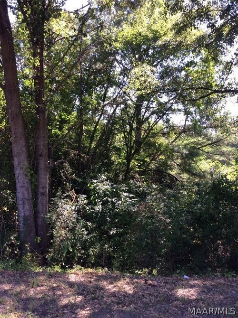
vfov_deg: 56.9
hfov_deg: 44.0
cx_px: 119
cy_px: 159
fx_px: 294
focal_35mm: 32
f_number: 2.4
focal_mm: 3.3
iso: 32
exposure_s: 1/151
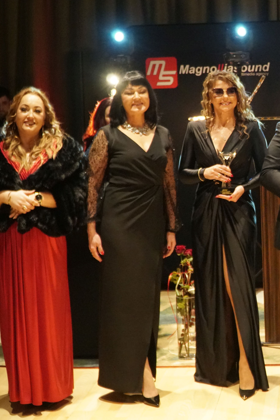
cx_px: 309
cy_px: 213
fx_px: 747
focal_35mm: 64
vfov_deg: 31.4
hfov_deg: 20.3
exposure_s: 1/125
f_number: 4
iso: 6400
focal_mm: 28
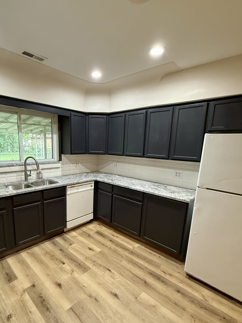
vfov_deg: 87.5
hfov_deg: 71.1
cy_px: 178
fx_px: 168
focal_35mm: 18
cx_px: 101
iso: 400
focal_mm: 2.22
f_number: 2.2
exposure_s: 1/60
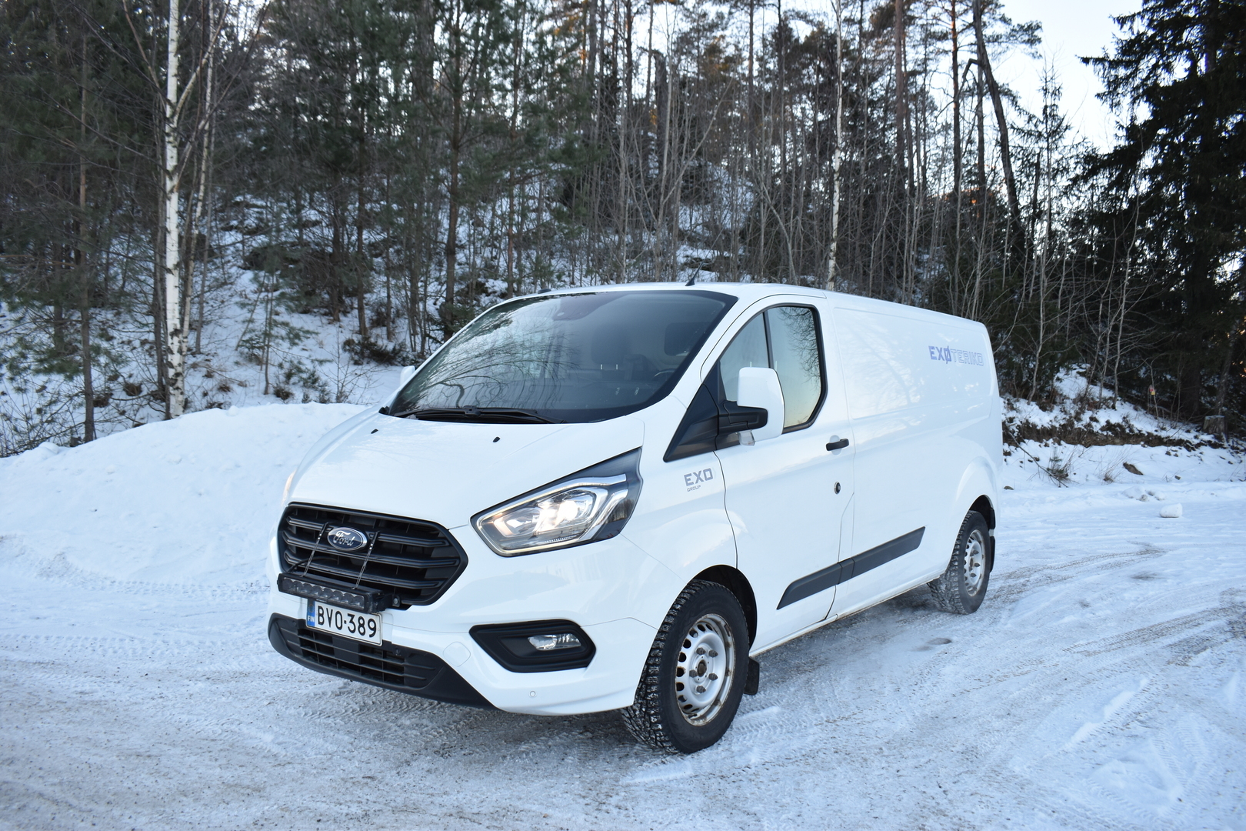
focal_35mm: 30
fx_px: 1038
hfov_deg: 61.9
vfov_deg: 43.6
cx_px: 623
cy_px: 416
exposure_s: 1/125
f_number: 5.6
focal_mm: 20
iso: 400
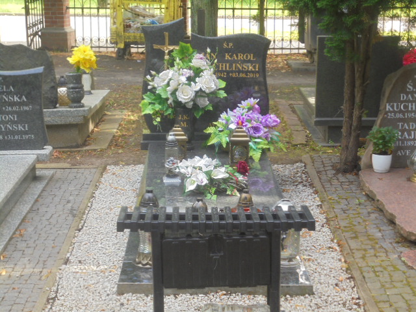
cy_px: 156
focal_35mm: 64
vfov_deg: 22.9
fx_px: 769
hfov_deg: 30.3
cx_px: 208
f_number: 5.6
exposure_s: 1/30
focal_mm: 11.5
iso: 100
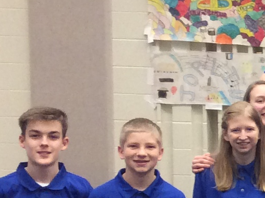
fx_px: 1238
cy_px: 189
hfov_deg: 11.2
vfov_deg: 9.1
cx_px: 503
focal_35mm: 162
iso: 125
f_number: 2.4
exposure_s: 1/24
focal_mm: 3.3
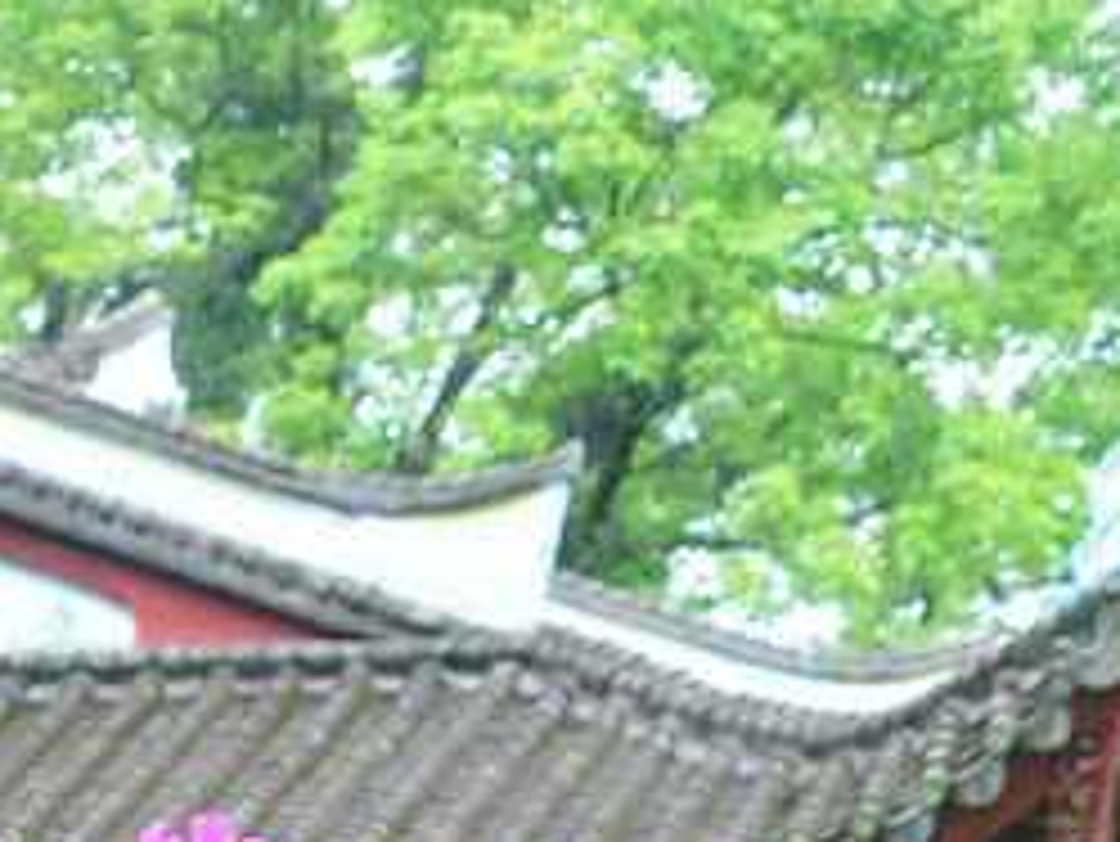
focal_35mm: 237
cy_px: 1423
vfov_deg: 6.2
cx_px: -369
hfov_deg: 8.2
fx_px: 7672
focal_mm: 40
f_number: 5.6
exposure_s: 1/80
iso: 250
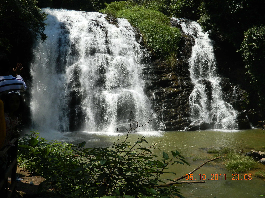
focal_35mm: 36
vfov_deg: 39.7
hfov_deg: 51.4
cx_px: 133
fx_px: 276
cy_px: 96
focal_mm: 6.2
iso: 80
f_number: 3.3
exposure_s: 1/800
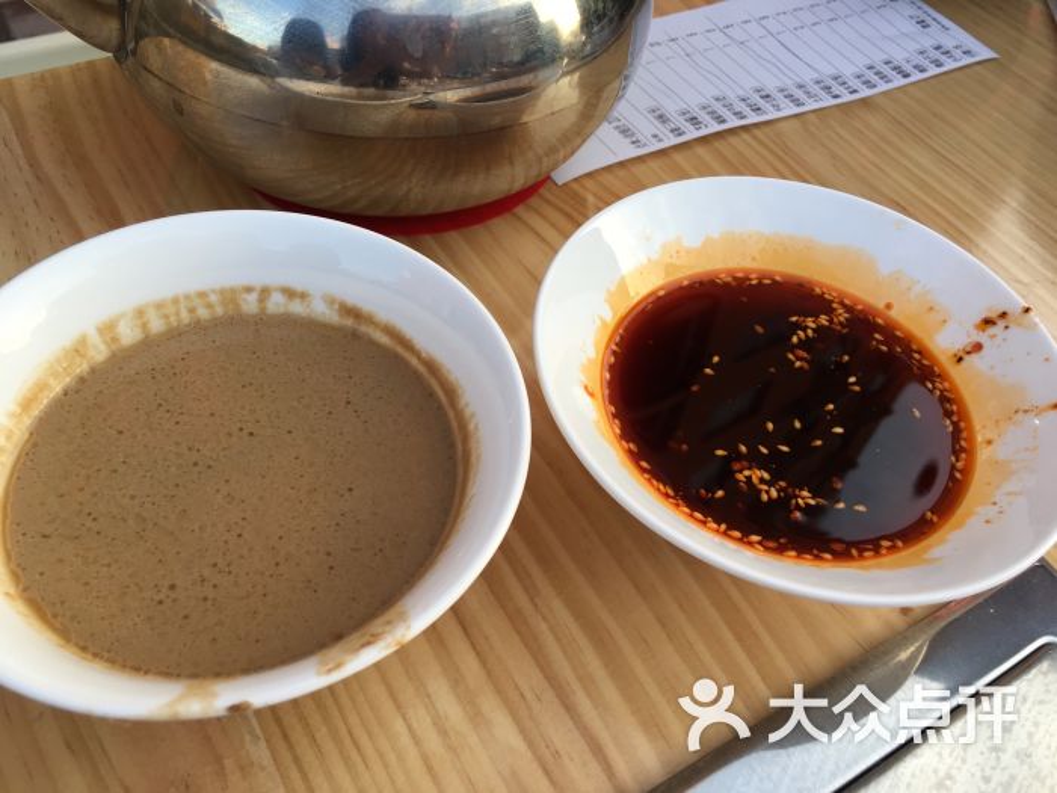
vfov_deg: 48.2
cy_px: 396
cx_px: 528
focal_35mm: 29
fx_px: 886
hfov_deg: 61.7
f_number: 2.2
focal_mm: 4.15
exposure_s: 1/100
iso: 25
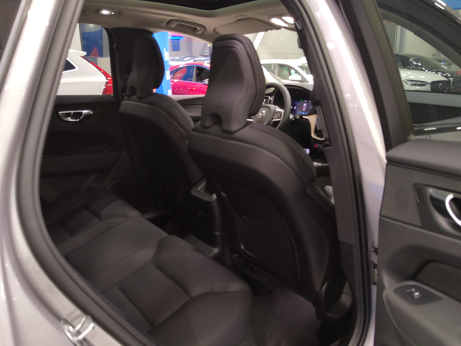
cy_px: 173
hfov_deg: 60.0
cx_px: 230
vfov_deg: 46.8
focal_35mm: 30
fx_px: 400
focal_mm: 5.52
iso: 3106
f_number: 1.9
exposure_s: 1/50
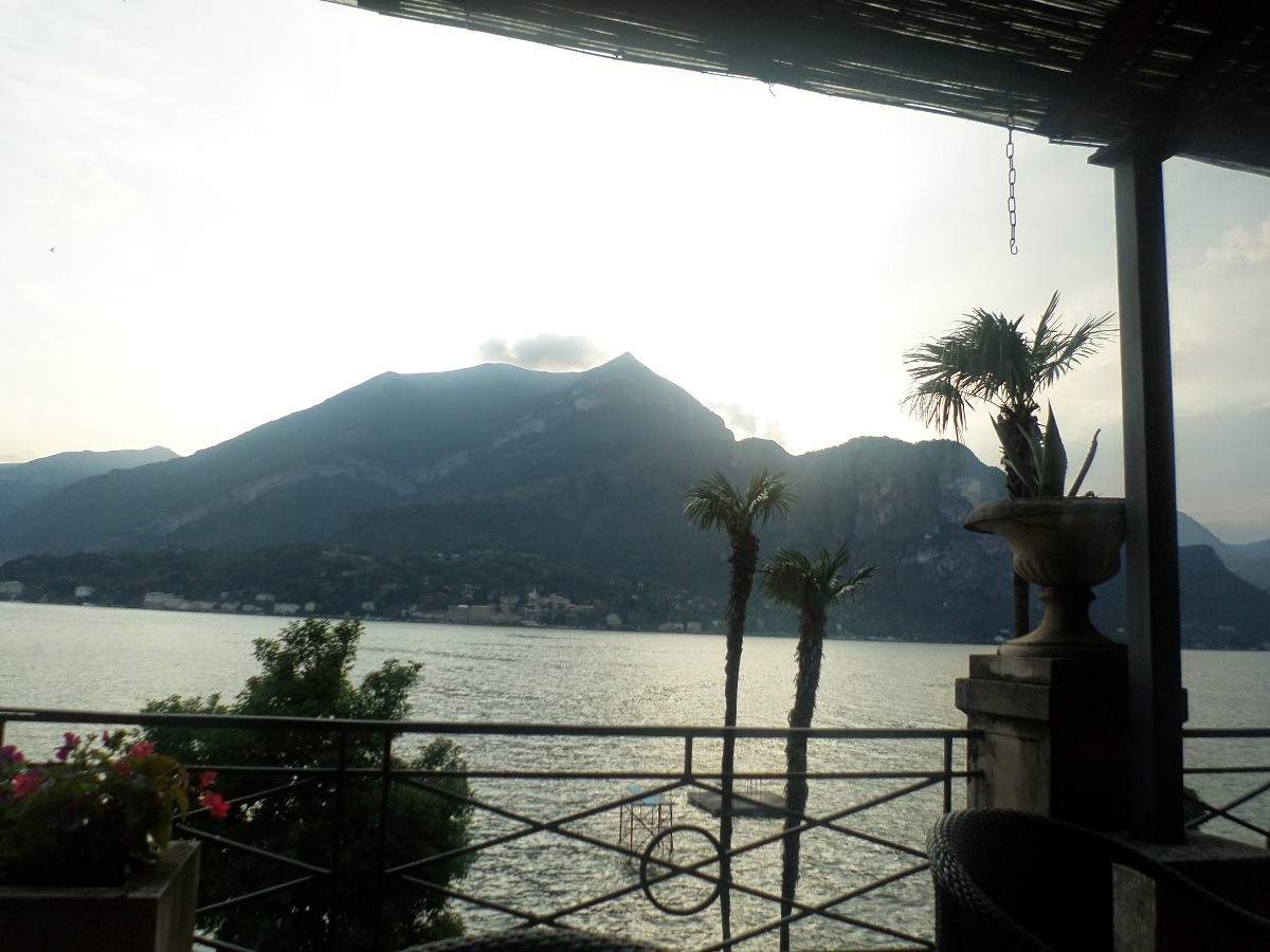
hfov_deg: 65.3
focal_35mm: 27
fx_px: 991
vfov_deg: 51.4
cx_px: 635
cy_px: 476
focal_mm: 4.9
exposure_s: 1/750
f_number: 2.6
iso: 80
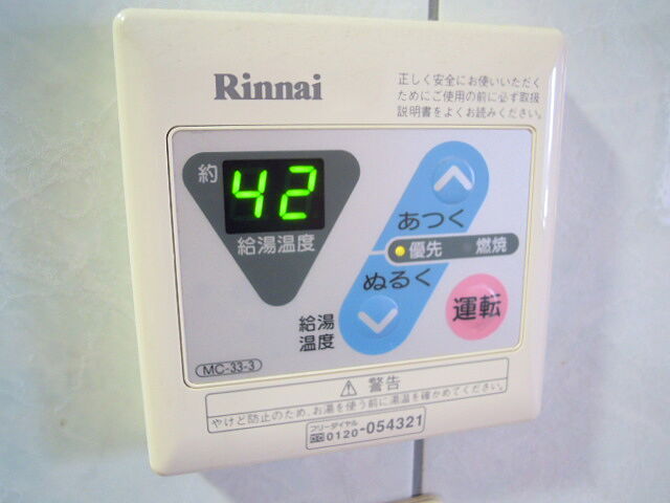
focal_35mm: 28
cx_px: 335
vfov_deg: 49.7
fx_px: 542
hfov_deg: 63.4
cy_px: 252
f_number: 2.7
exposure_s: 1/20
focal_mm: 5
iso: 400
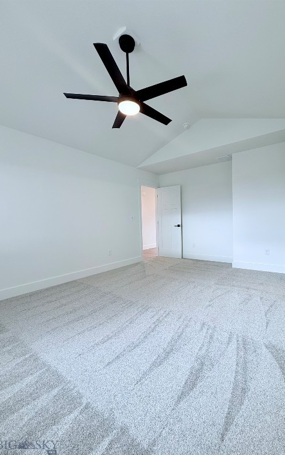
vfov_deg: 101.5
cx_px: 166
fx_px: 186
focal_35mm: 15
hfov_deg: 74.3
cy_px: 229
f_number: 2.2
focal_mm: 2.22
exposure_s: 1/120
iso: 160
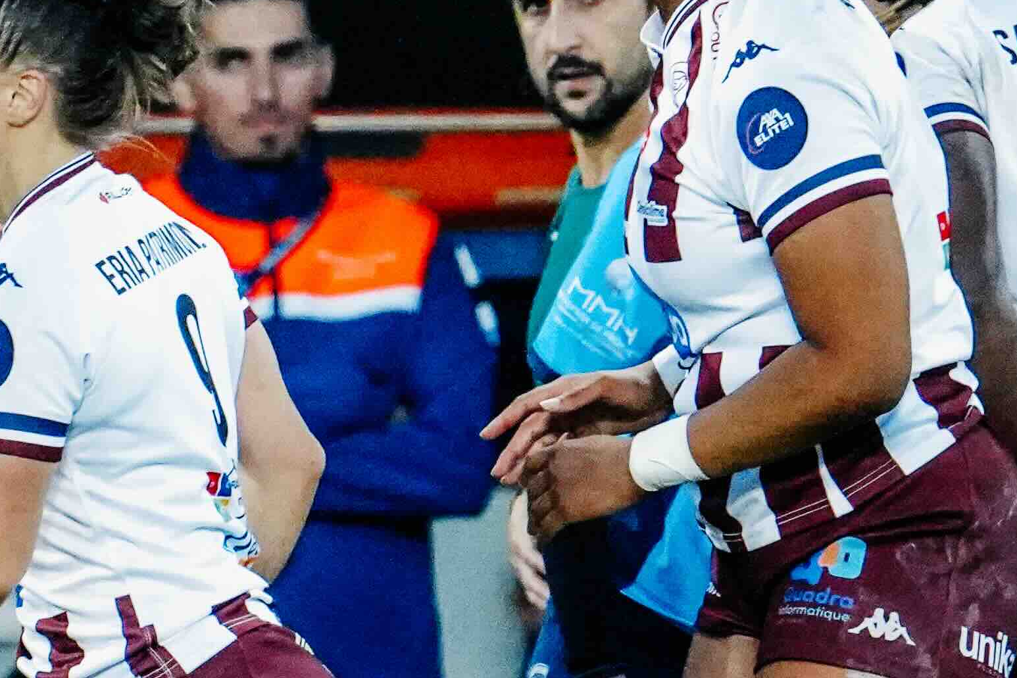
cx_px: 185
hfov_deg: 0.8
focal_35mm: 2720
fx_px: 76842
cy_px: 626
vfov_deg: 0.5
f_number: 6.3
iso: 12800
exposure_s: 1/1600
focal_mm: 600
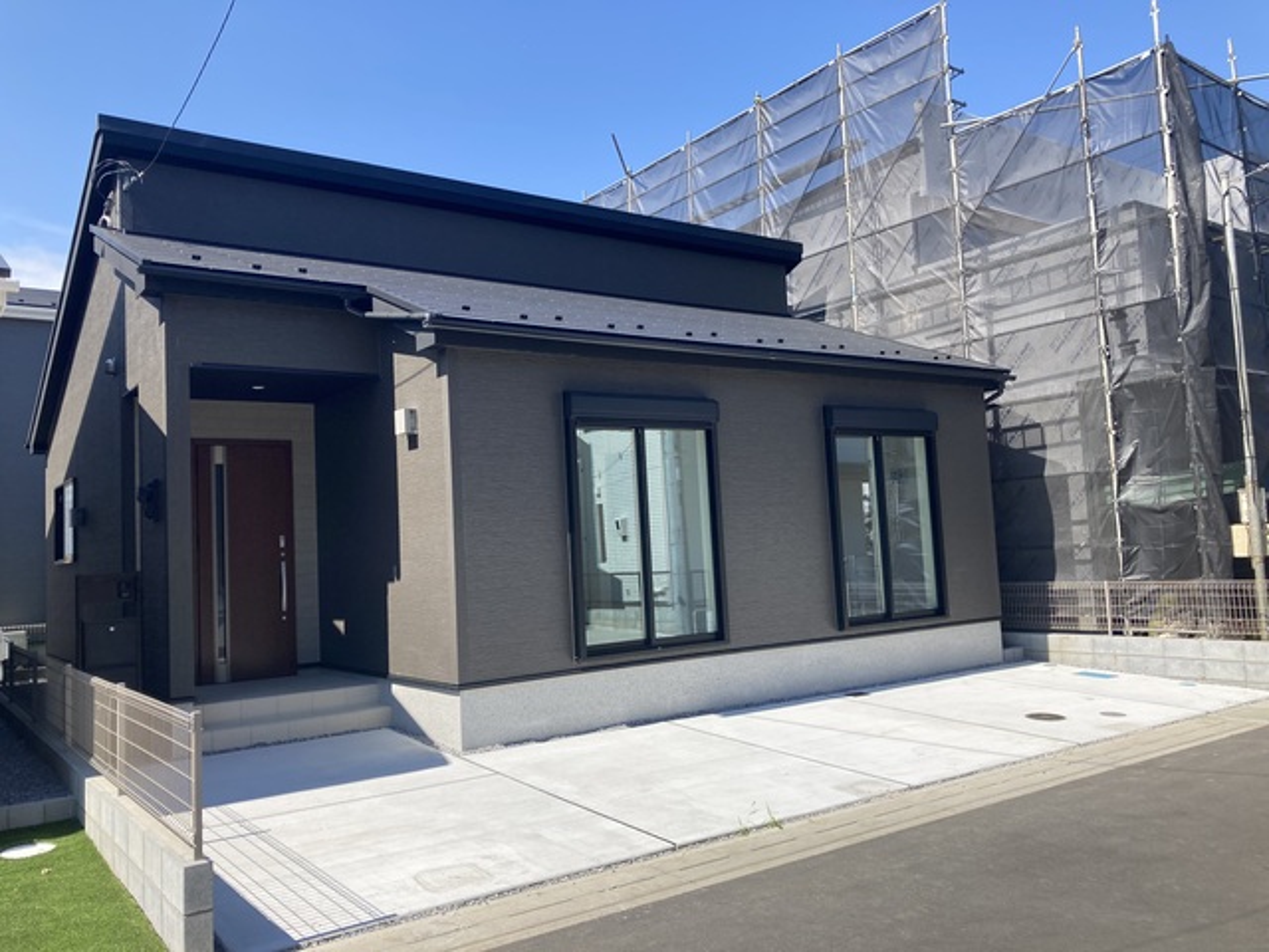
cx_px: 634
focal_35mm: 28
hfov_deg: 63.4
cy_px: 476
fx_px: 1026
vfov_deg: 49.7
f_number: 1.8
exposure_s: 1/1389
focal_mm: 3.99
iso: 20
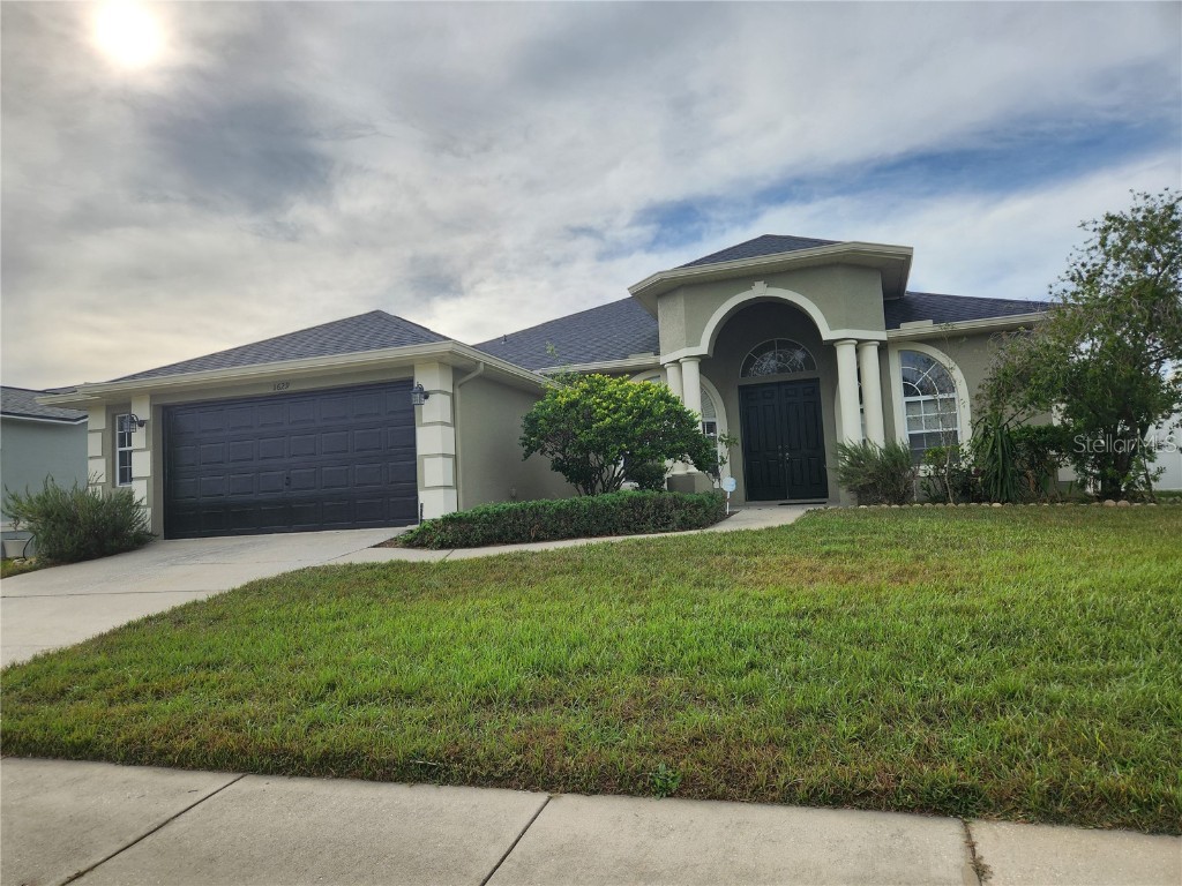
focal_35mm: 23
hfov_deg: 73.9
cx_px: 591
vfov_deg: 58.9
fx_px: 785
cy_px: 443
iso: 20
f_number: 1.8
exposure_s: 1/2430
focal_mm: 5.4
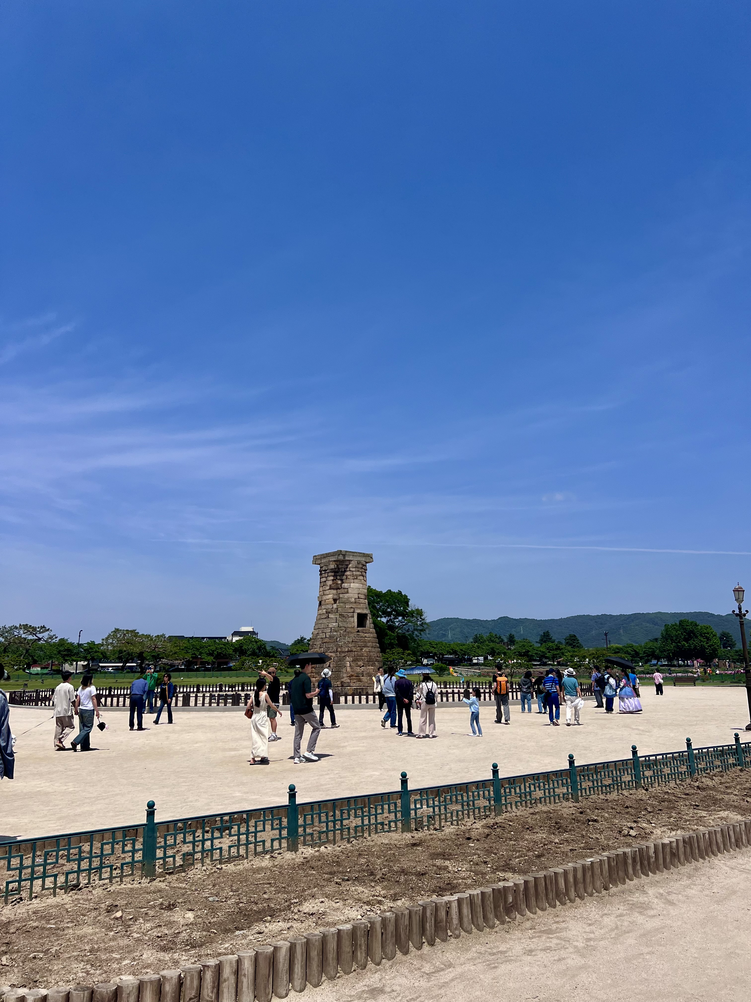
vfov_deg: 67.3
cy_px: 501
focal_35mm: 26
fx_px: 752
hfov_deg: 53.1
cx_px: 376
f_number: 1.5
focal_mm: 5.7
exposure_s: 1/8000
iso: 50
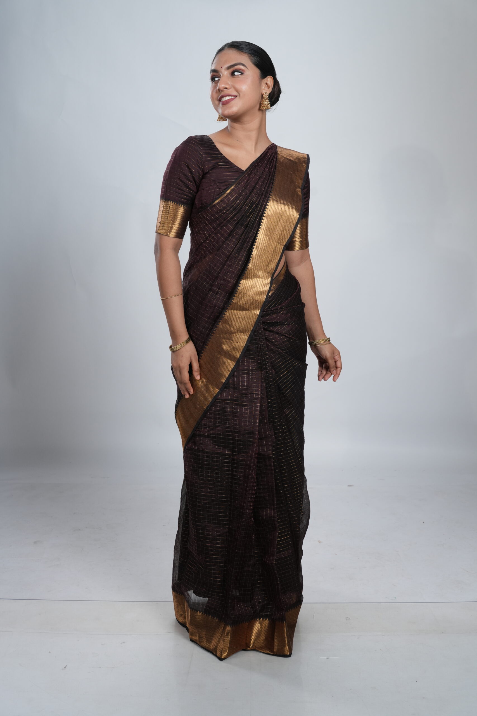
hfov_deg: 27.0
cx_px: 238
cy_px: 358
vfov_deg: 39.6
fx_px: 994
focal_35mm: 50
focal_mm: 50
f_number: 8
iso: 500
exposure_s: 1/160
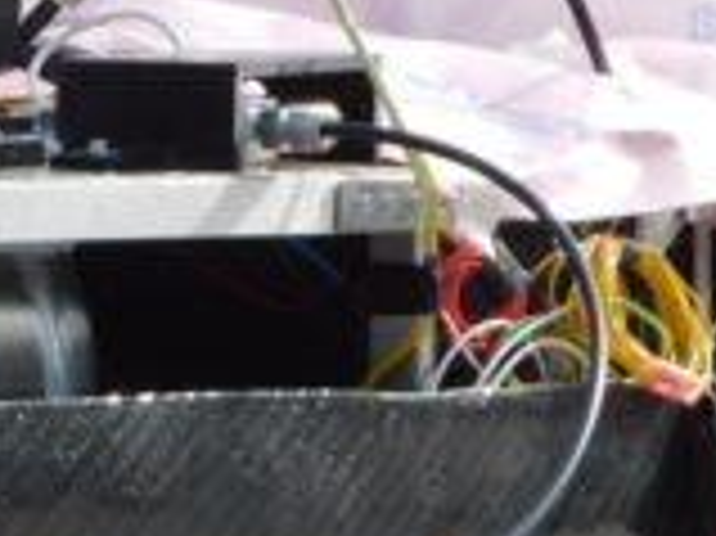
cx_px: -167
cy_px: 41
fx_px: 32098
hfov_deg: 1.3
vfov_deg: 1.0
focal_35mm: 1553
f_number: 6
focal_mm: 91.2
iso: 125
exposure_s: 1/400
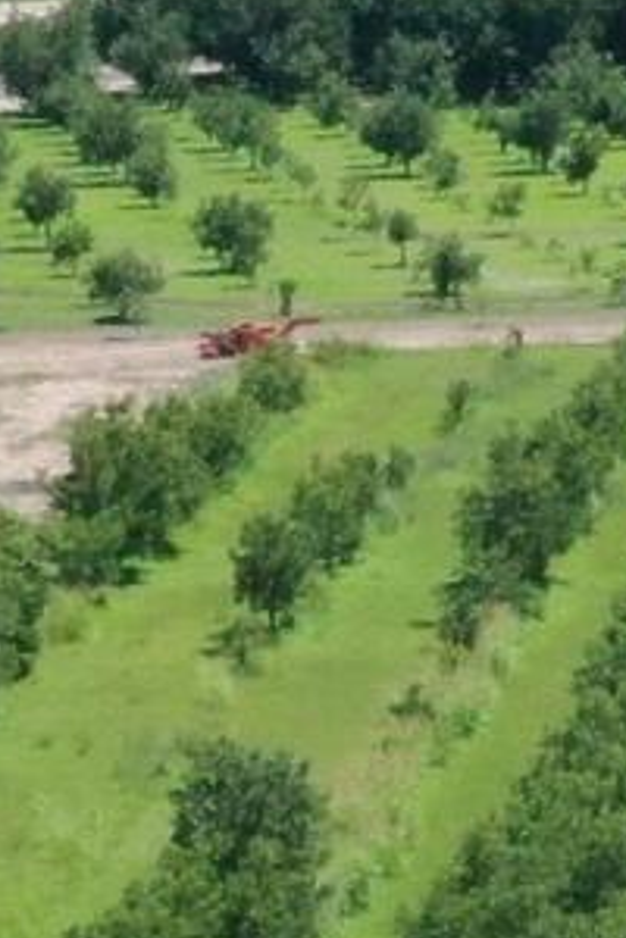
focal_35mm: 280
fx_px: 7303
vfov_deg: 7.1
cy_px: 1735
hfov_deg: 4.7
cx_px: 1909
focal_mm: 10.26
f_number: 8
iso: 800
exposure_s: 1/1250
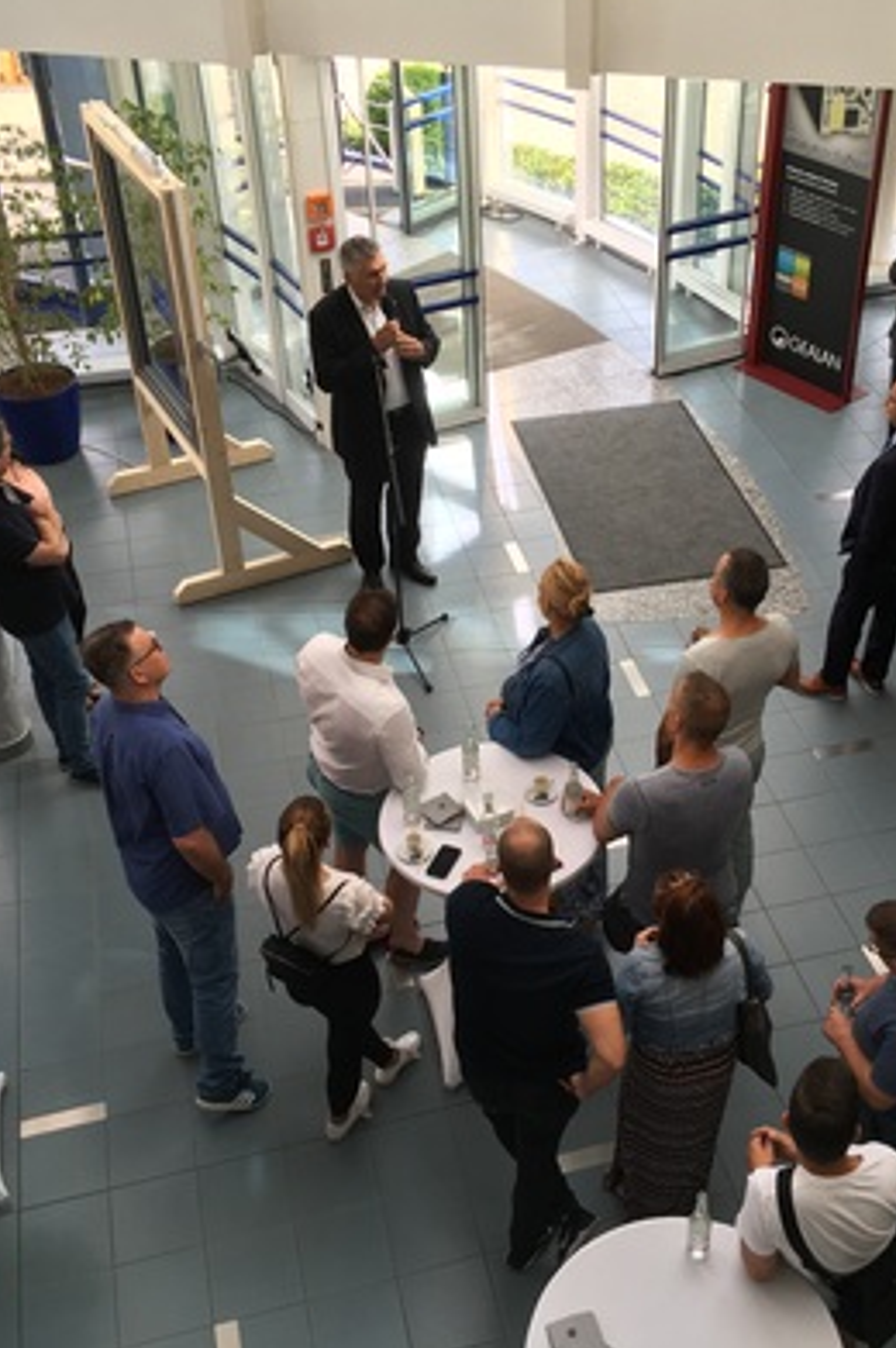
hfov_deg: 32.4
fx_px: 1533
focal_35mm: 41
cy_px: 669
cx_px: 560
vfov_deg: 47.4
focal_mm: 4.15
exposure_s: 1/100
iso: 40
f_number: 2.2
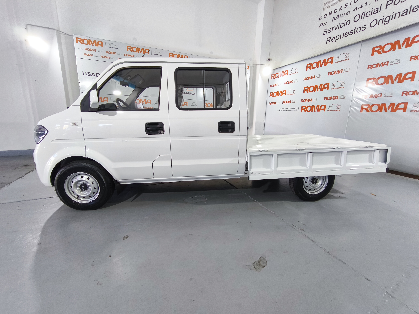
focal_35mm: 15
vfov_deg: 81.7
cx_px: 210
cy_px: 157
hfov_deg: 98.2
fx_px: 182
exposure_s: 1/50
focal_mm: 1.91
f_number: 2.2
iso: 100
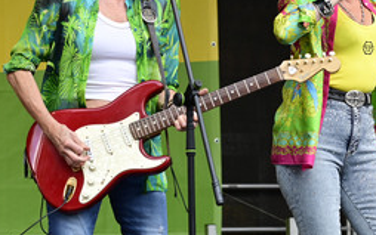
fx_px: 1856
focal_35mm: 181
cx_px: 232
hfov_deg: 11.6
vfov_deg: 7.2
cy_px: 47
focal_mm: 100
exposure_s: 1/320
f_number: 5
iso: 400
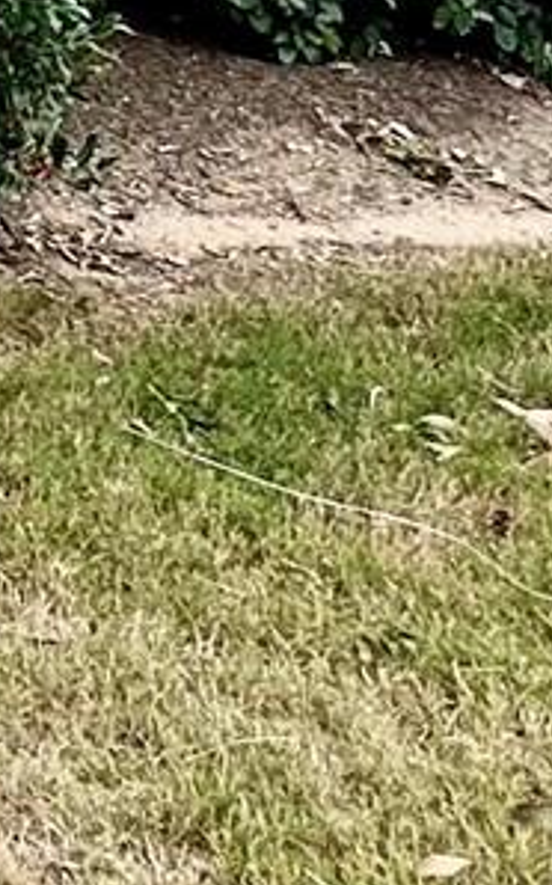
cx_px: -947
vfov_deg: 16.8
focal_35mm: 102
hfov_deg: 10.3
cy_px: -725
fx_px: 2458
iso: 50
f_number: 2.2
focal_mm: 2.22
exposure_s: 1/749
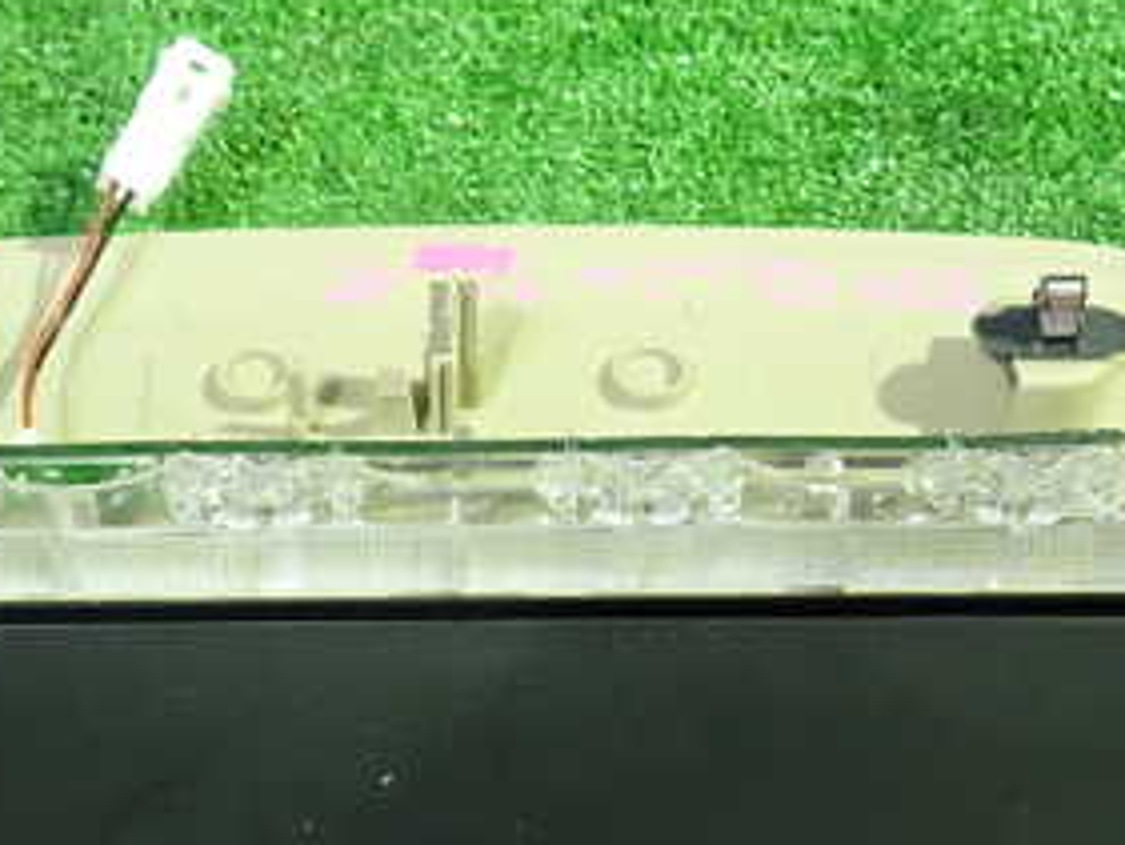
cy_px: 529
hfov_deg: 30.2
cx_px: 436
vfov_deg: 22.9
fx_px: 2081
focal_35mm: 64
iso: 640
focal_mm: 5.4
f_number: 2.3
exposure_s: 1/30
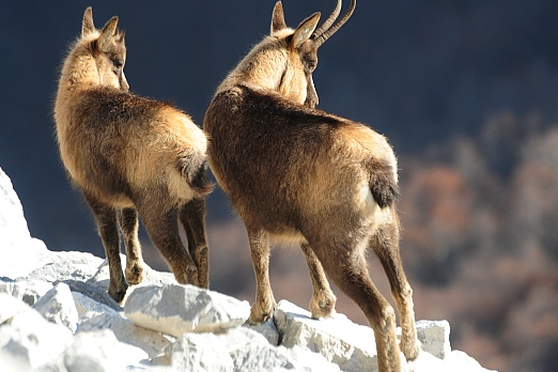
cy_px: 161
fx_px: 5611
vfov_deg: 3.8
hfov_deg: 5.7
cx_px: 270
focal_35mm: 362
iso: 250
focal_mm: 270
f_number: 8
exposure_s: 1/250
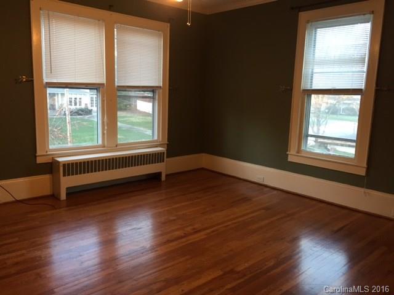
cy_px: 148
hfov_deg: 61.7
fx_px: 330
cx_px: 197
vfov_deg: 48.2
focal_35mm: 29
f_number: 2.2
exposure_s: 1/30
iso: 100
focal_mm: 4.15
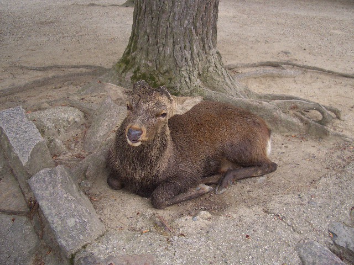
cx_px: 177
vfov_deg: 40.7
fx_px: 358
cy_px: 132
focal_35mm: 35
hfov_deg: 52.6
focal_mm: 5.8
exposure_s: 1/160
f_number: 2.6
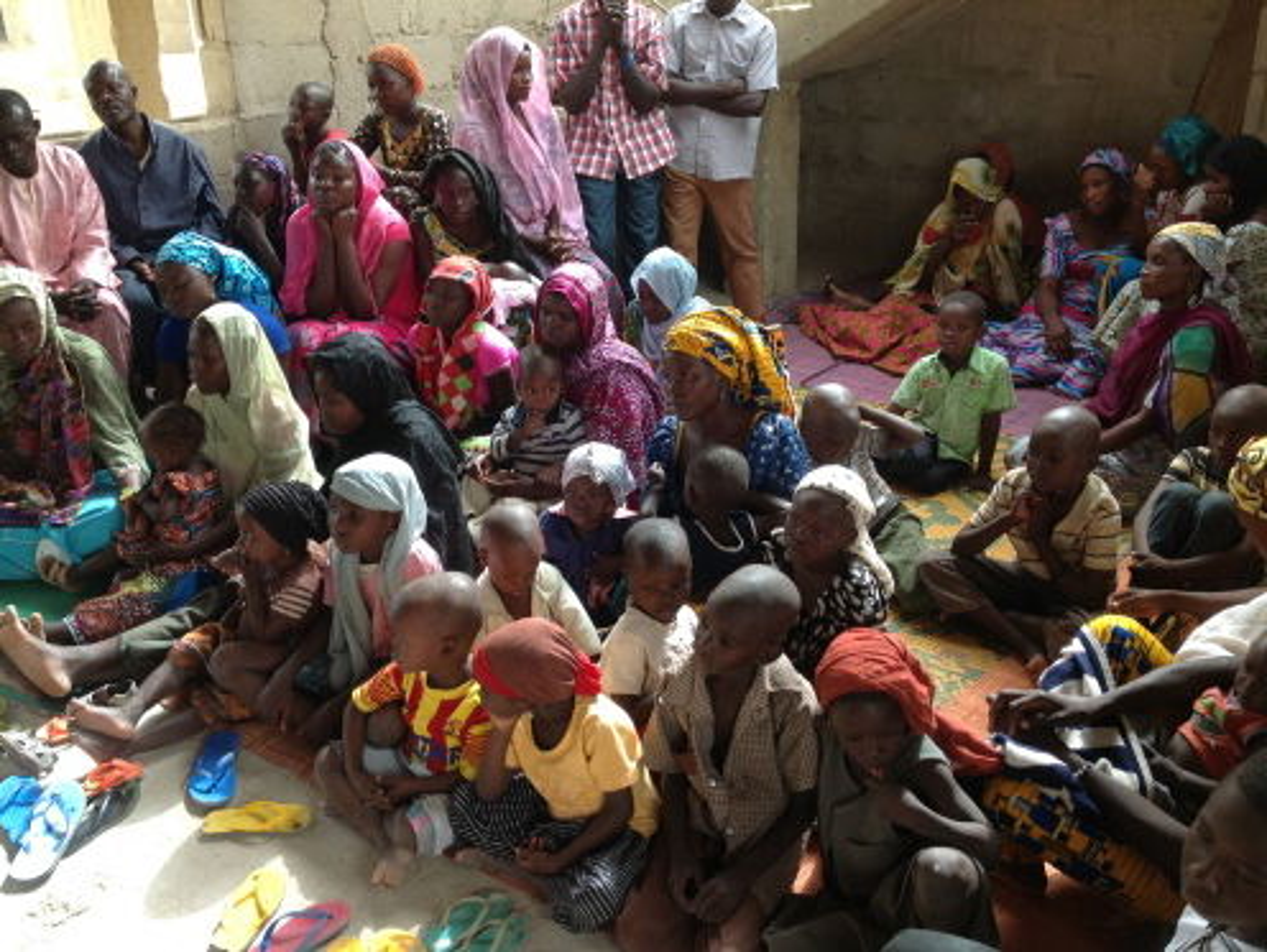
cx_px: 634
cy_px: 476
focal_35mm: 35
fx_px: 1282
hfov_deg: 52.6
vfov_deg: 40.8
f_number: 2.4
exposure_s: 1/131
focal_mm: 4.28
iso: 50
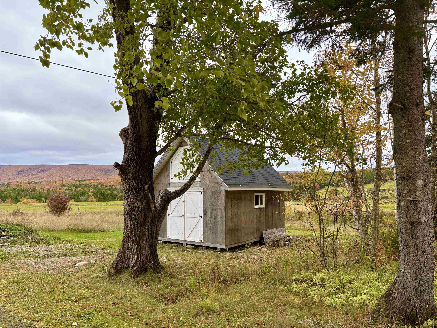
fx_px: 328
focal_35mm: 26
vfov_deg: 53.1
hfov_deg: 67.3
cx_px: 218
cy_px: 164
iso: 50
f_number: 1.6
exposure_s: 1/1064
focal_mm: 5.96
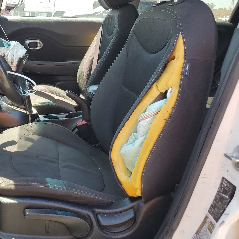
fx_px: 281
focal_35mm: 36
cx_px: 63
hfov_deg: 44.7
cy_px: 107
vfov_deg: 46.0
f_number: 1.5
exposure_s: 1/286
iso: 50
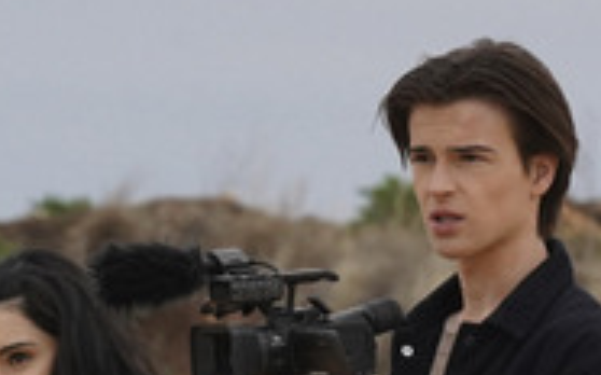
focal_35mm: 768
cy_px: 488
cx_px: 494
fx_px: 12572
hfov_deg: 2.7
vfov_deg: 1.7
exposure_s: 1/1250
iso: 2000
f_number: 10
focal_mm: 180
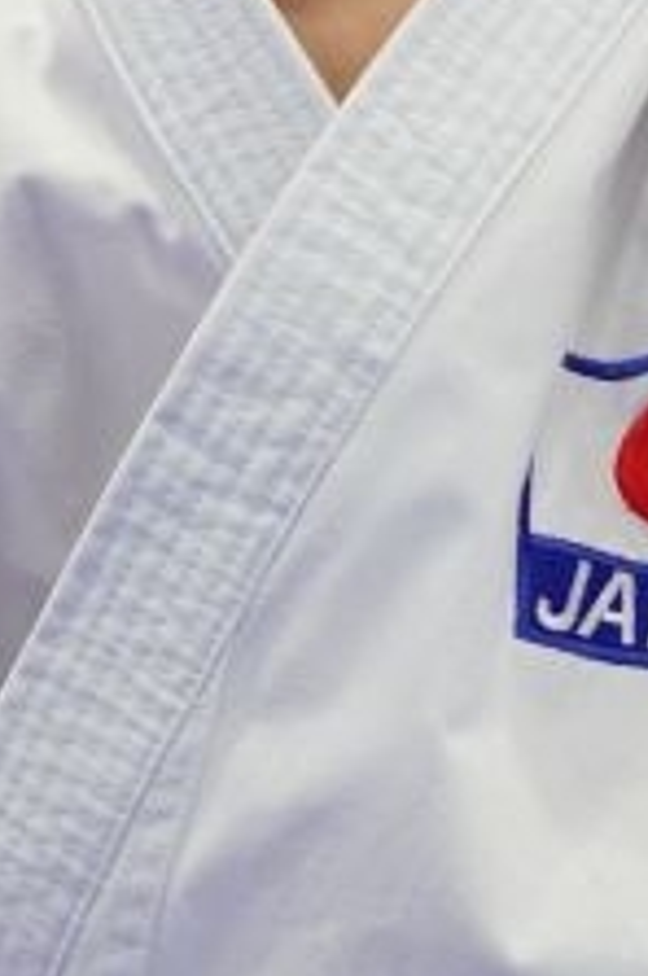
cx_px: 271
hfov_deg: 0.6
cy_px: 324
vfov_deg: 1.0
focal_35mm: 2155
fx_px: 58362
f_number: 2.8
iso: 1600
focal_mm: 400
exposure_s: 1/500
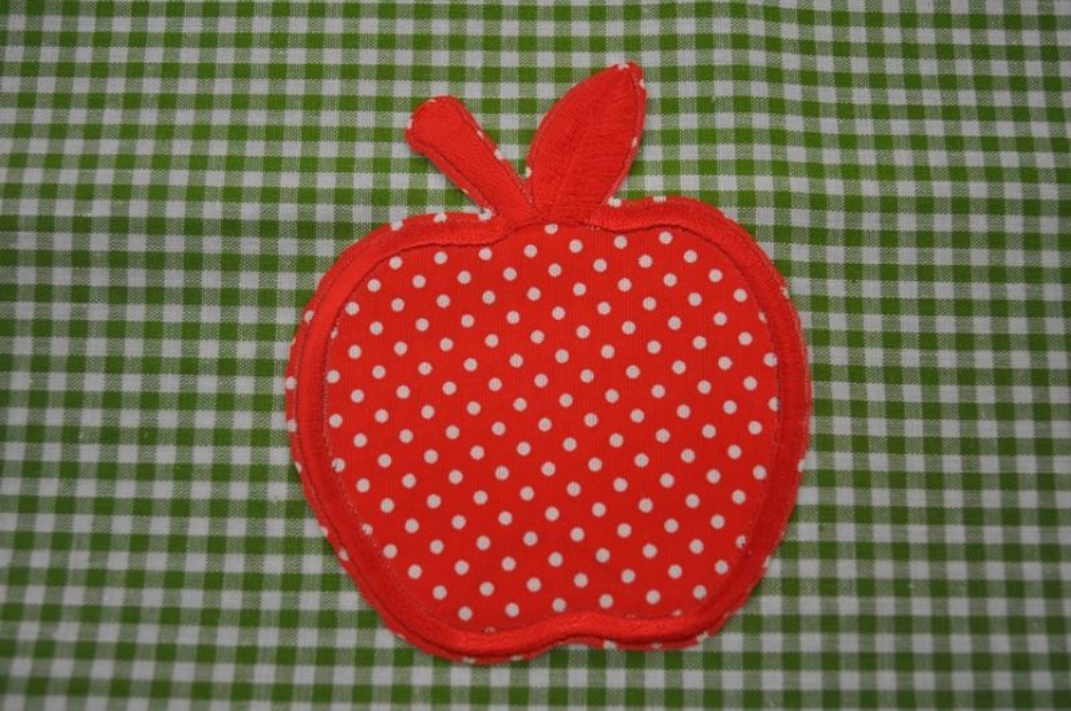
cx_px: 536
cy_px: 356
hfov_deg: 41.2
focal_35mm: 48
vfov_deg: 28.0
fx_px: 1426
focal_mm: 32
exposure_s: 1/60
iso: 400
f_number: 4.8
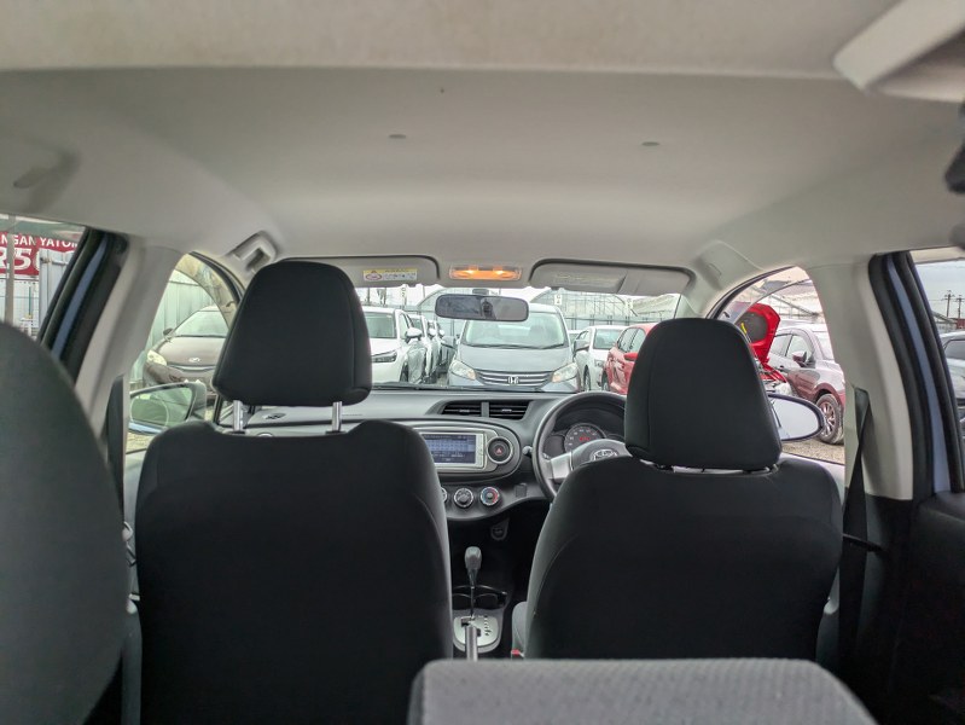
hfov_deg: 69.4
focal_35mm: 25
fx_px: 697
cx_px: 482
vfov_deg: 54.9
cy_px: 362
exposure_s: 1/408
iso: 45
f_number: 1.89
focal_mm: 5.43
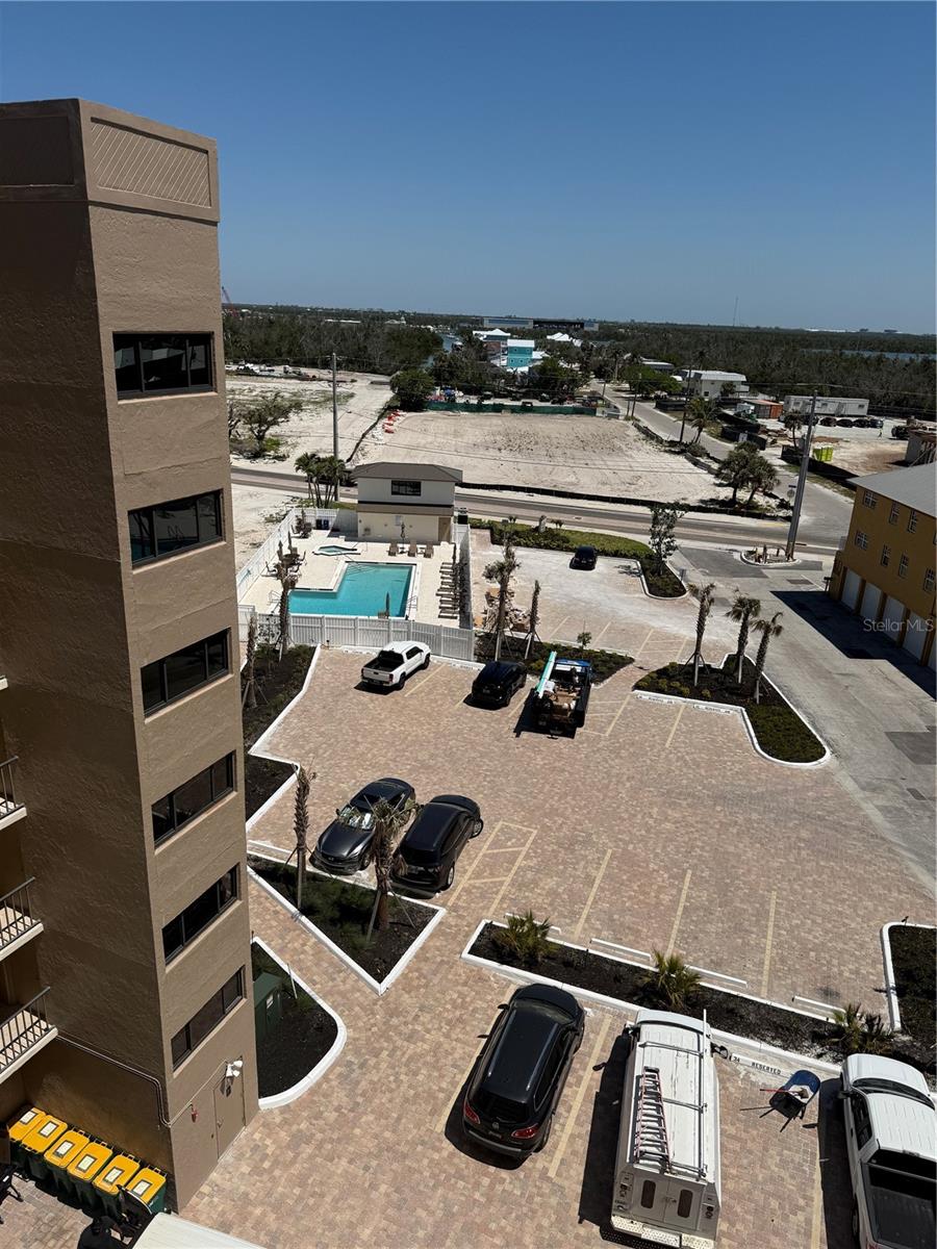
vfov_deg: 71.6
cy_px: 624
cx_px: 468
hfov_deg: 56.8
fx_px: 866
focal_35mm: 24
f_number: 1.78
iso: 80
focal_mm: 6.76
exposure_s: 1/11905
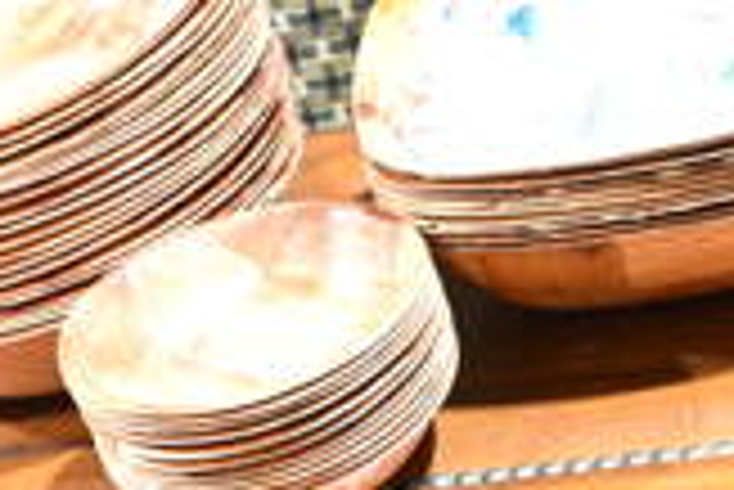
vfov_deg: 12.7
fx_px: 2061
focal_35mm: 101
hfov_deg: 20.2
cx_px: 383
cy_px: 809
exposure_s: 1/30
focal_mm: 18
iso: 1400
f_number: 3.5
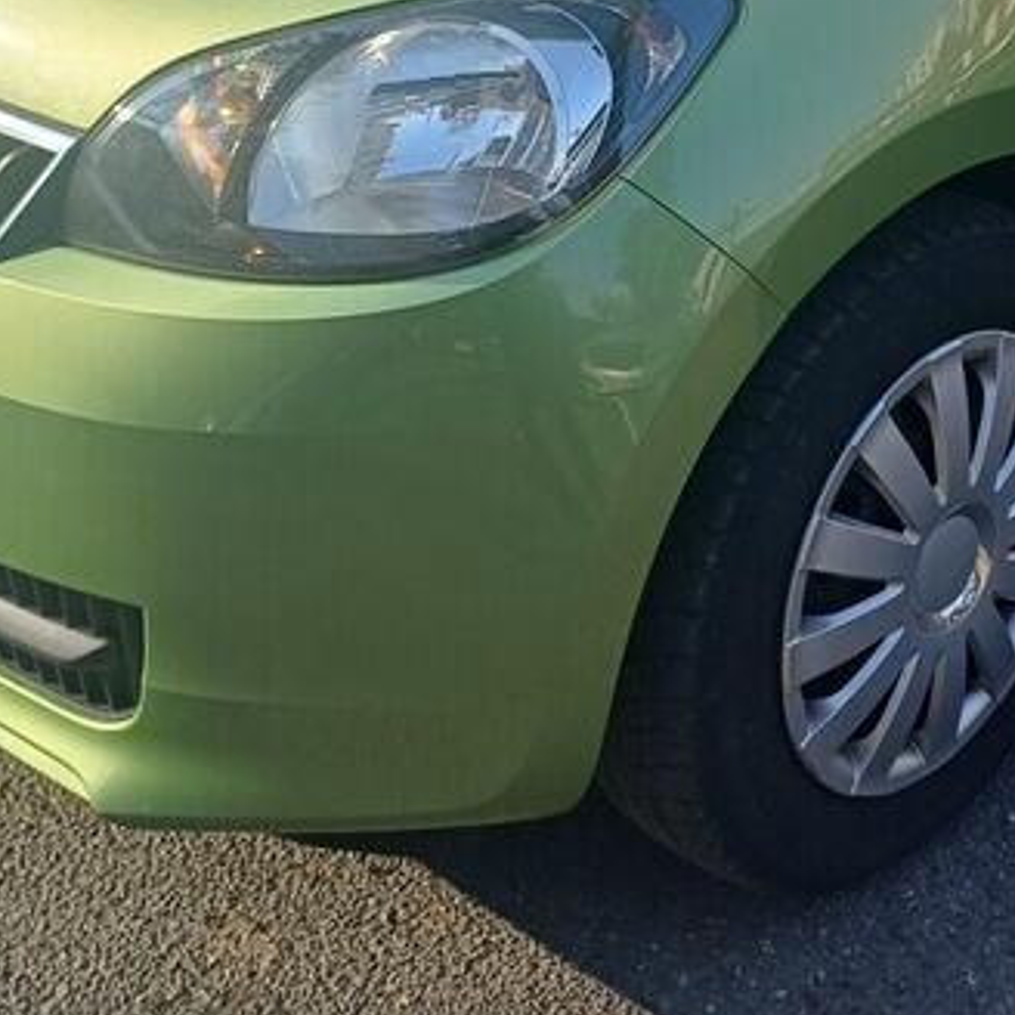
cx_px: 826
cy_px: -50
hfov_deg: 24.6
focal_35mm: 69
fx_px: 2289
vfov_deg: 23.7
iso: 50
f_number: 1.8
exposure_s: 1/529
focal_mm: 4.65
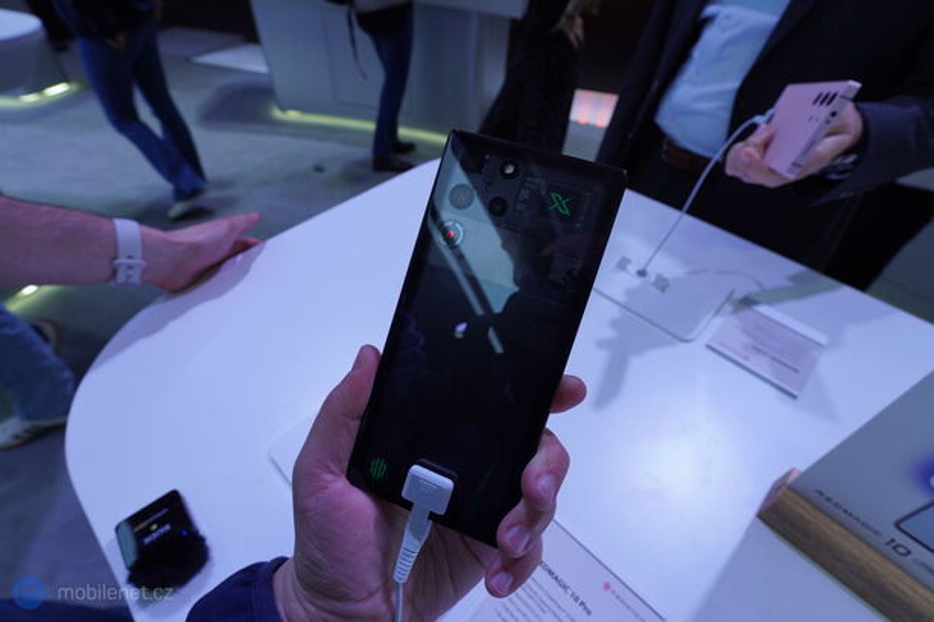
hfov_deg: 95.0
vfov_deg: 72.0
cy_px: 311
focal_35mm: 16
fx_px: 428
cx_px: 467
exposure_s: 1/160
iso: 200
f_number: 5
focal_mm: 11
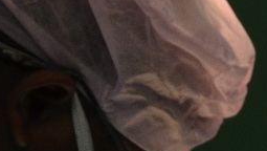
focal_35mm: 350
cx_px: 243
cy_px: 360
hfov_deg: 6.2
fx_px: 2480
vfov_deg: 3.4
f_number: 5
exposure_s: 1/100
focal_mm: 38
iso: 800
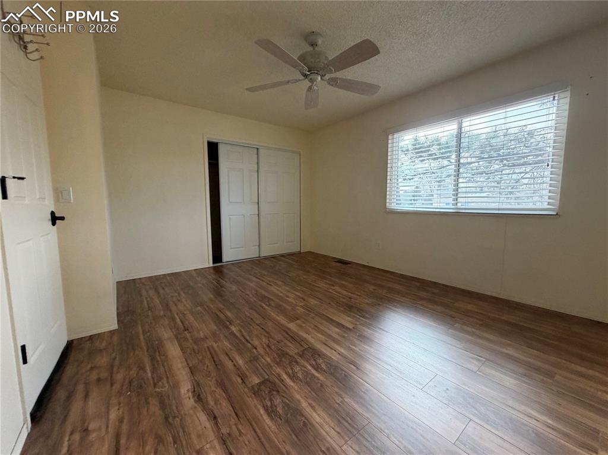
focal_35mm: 14
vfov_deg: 85.6
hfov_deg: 102.1
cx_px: 304
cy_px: 228
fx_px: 246
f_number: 2.2
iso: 320
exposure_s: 1/60
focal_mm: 2.22
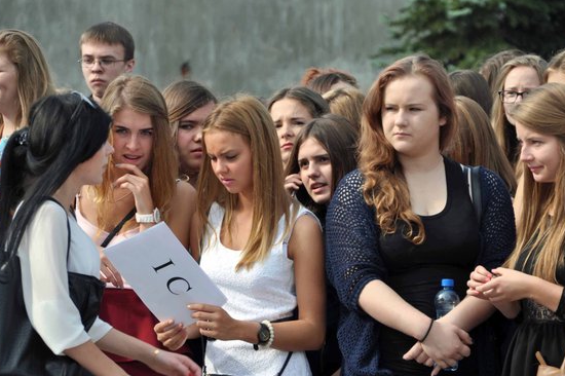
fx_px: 5003
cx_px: 269
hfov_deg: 6.5
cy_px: 187
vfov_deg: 4.3
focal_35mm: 319
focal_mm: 180
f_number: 6
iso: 200
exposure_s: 1/500
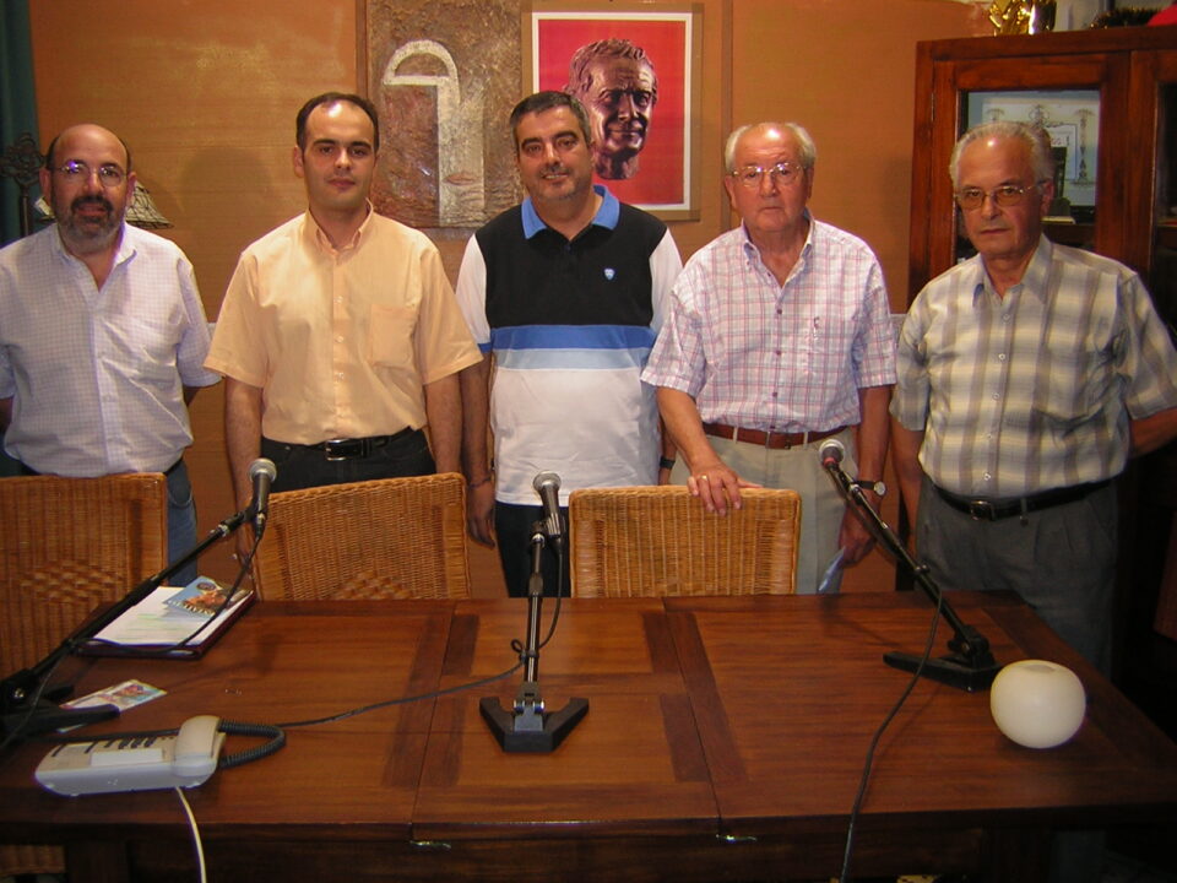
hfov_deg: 51.4
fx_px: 1224
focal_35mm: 36
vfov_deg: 39.7
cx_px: 588
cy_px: 442
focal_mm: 4.7
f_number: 2.6
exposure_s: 1/30
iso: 50
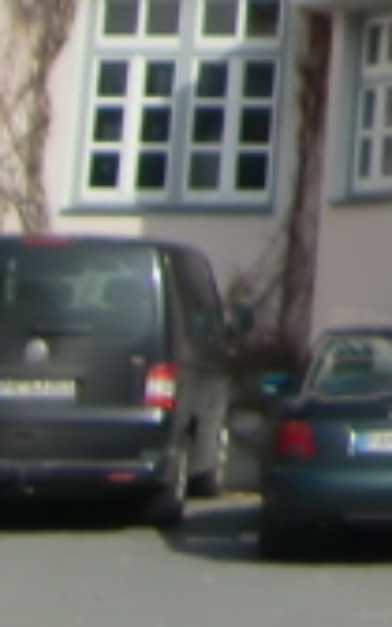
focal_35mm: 214
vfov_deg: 9.2
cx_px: 1430
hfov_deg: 5.5
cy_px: -610
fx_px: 3658
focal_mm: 5.8
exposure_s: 1/200
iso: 64
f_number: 7.2
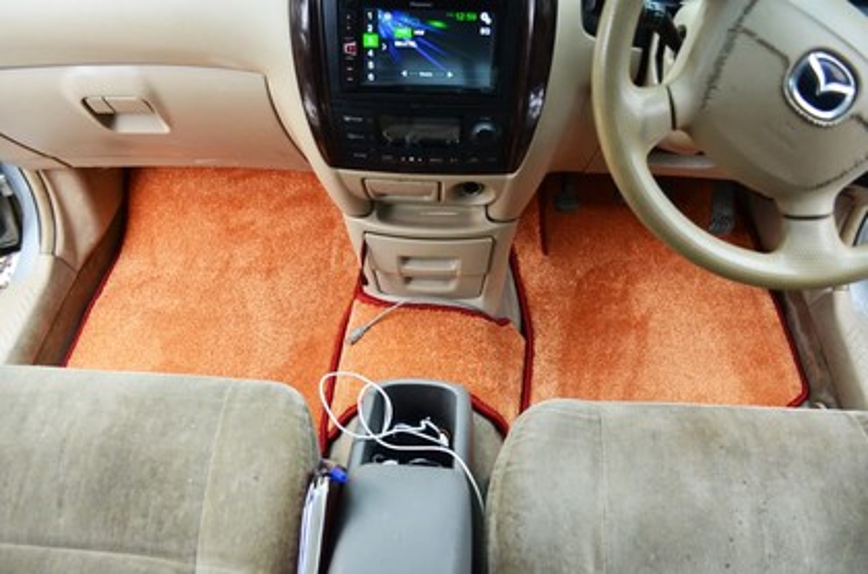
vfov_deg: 47.7
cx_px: 434
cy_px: 287
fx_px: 650
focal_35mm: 27
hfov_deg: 67.5
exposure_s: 1/60
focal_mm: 18
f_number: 4
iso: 800
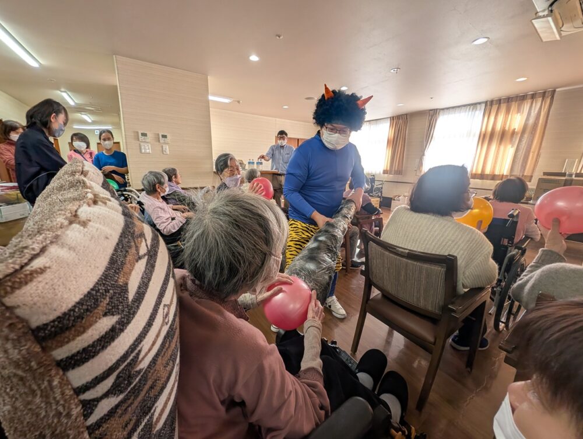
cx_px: 292
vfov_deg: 94.6
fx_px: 202
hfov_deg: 110.5
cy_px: 220
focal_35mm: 12
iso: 75
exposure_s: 1/100
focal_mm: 2.23
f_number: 1.95
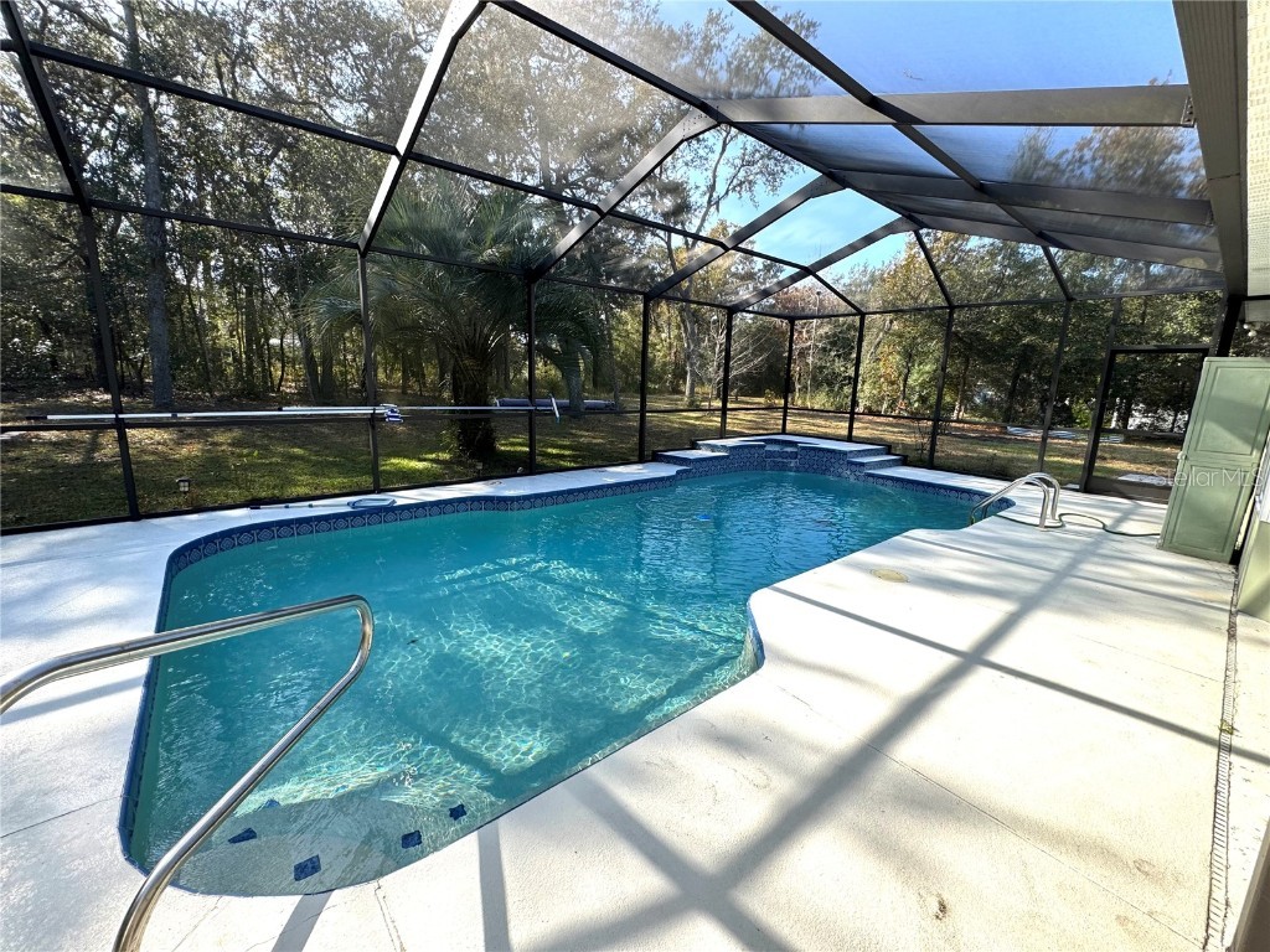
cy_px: 476
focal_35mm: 14
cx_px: 635
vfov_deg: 85.7
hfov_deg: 102.1
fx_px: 514
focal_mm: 2.22
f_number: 2.2
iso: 40
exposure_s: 1/375
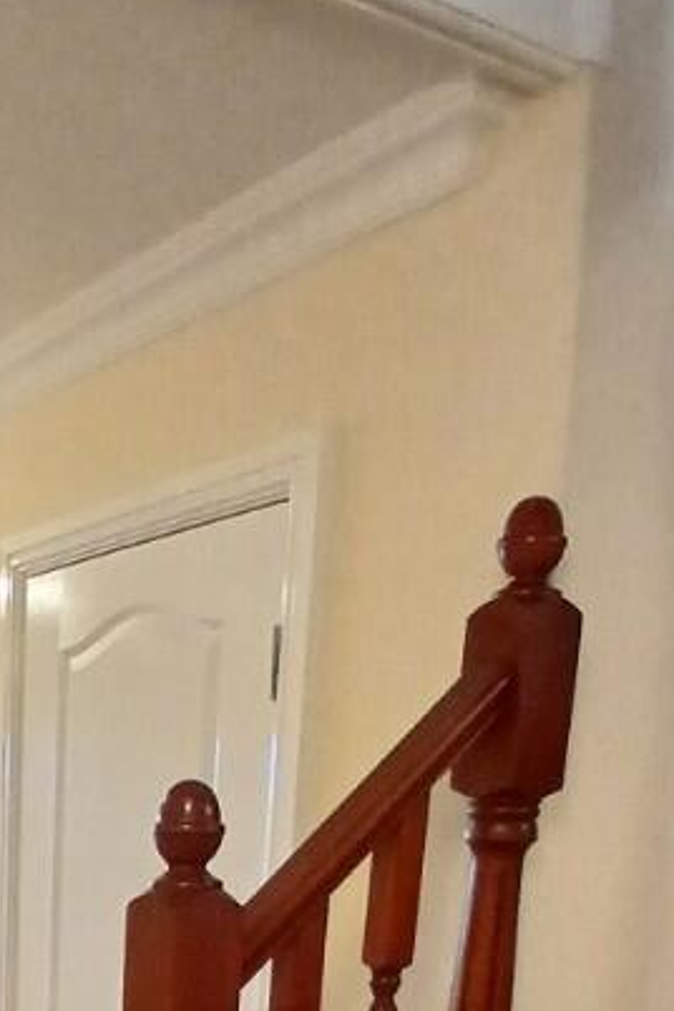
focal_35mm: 45
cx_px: -25
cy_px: 1137
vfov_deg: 36.3
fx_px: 1264
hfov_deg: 27.8
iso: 400
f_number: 2.2
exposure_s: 1/33.3
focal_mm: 1.4
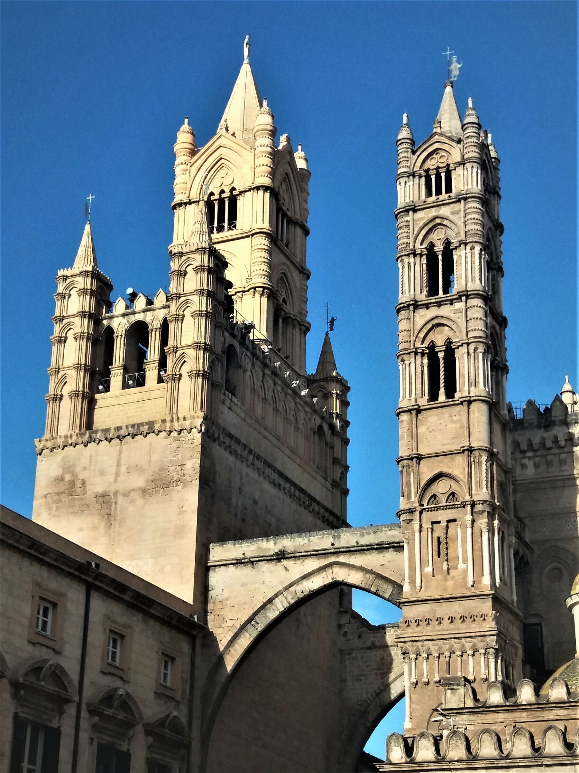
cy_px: 386
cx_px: 290
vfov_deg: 63.4
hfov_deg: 49.7
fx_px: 624
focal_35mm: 28
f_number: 1.9
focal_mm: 3.7
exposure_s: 1/1464
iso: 64
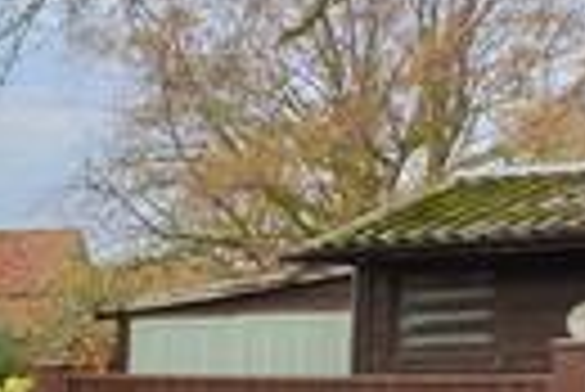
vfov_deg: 11.3
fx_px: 1920
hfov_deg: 9.6
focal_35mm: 118
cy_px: 543
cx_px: -1449
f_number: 6.3
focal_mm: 10
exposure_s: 1/160
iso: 200
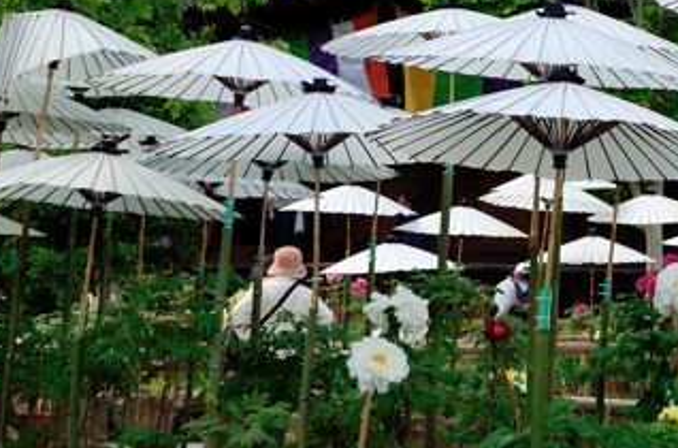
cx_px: 991
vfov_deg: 11.5
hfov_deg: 16.3
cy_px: -55
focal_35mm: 116
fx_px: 2178
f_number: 7.1
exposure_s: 1/400
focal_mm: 24
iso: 160
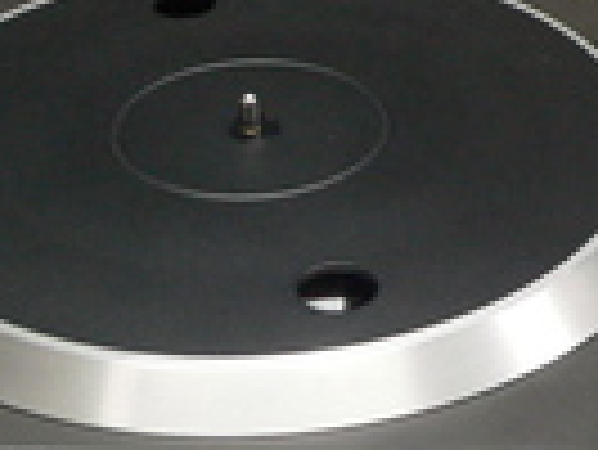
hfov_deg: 19.0
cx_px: 346
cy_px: 241
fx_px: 1781
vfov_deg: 14.4
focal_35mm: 103
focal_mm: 6
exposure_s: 1/10
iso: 200
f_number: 2.8
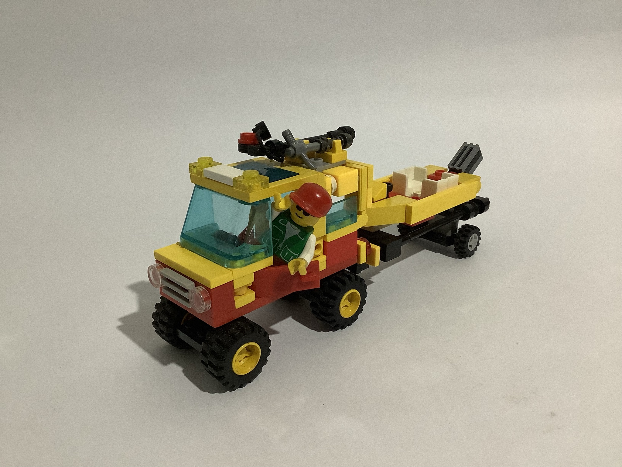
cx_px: 311
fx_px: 557
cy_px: 234
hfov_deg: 58.4
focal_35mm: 31
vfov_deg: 45.4
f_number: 2.4
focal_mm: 3.3
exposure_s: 1/33
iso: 320
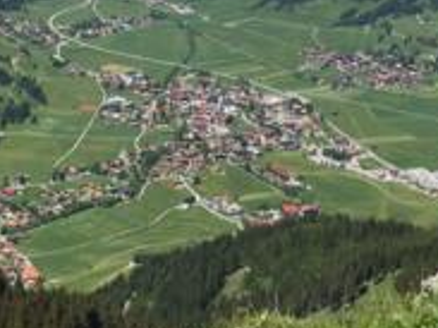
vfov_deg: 15.2
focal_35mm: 93
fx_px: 1176
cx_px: 181
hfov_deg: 21.1
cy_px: -89
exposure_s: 1/2326
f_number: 2.2
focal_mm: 4.15
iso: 32
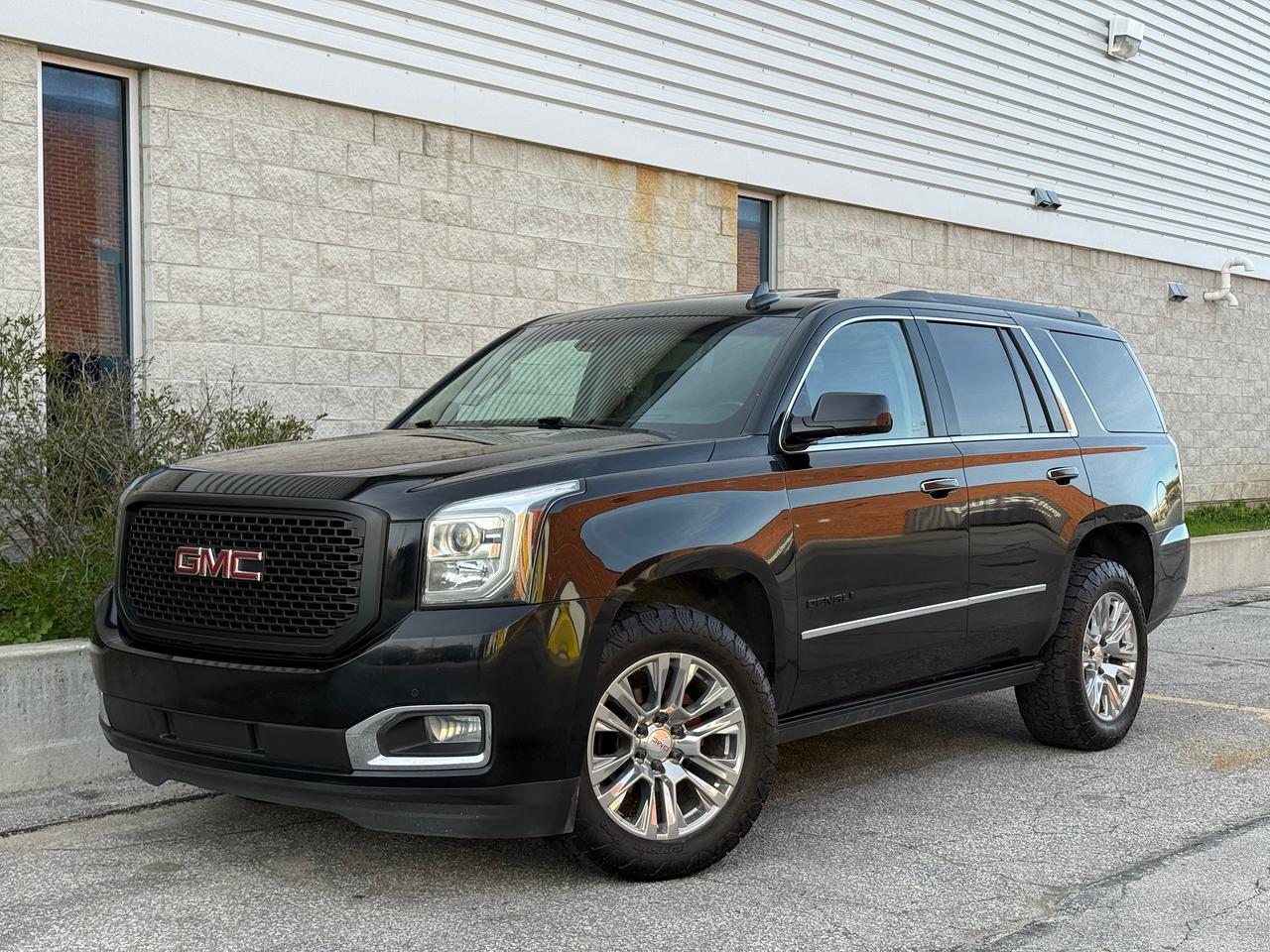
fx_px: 1761
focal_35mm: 48
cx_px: 635
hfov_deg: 39.7
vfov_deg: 30.3
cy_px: 476
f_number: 1.78
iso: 64
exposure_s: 1/719
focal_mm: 6.76
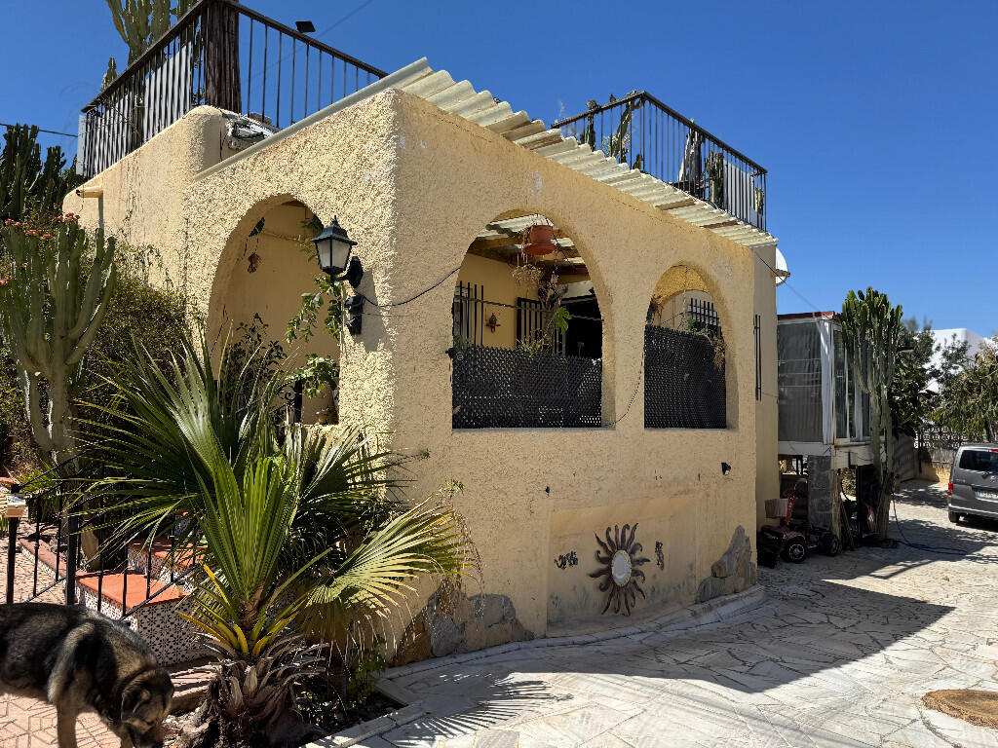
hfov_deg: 71.6
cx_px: 499
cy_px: 374
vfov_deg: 56.8
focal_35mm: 24
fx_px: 692
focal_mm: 6.76
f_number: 1.78
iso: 80
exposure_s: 1/5348
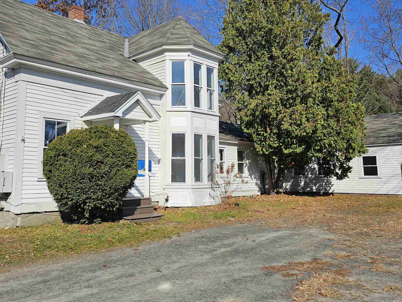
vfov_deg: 41.7
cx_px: 176
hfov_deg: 53.8
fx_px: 395
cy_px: 131
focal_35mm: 34
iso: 10
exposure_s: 1/1232
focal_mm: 6.3
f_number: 1.7
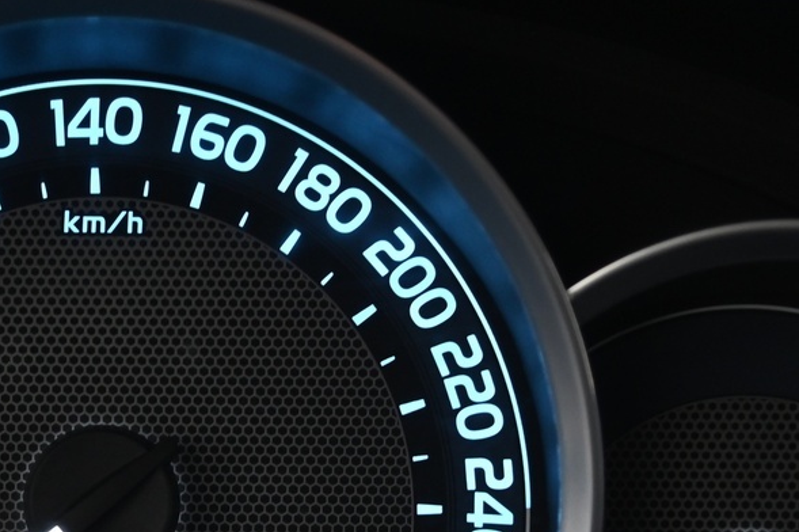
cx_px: 99
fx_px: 3793
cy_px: 589
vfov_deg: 8.0
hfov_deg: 12.0
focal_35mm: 171
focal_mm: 62
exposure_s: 1/25
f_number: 4
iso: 2000
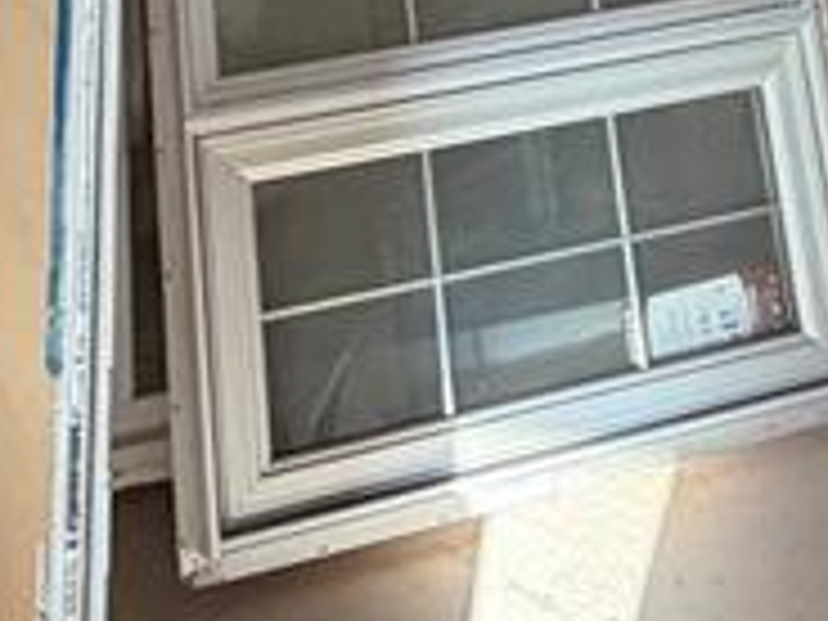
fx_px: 1866
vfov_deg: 15.4
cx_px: 796
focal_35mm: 78
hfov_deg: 24.1
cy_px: -603
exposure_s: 1/121
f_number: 2.2
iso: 320
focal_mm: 2.22
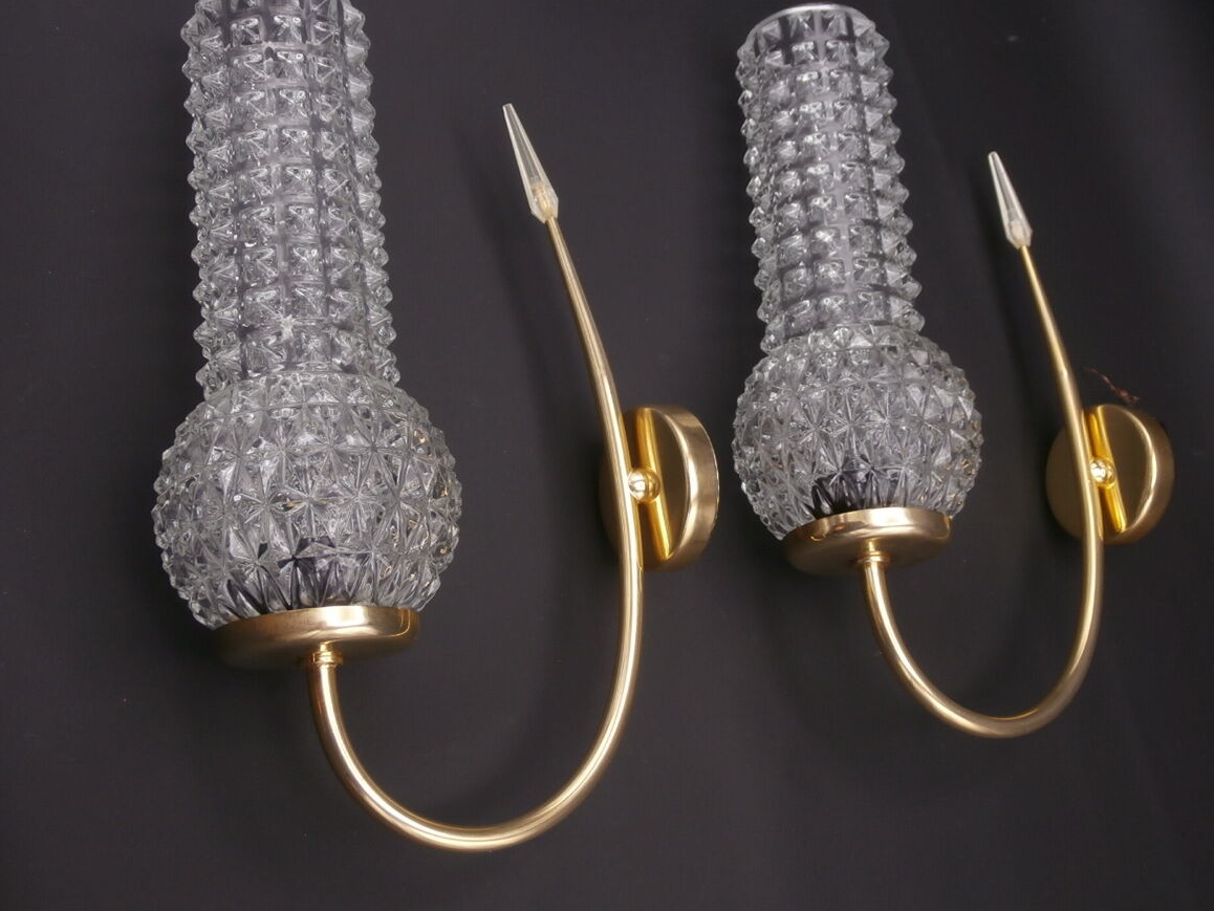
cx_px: 611
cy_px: 413
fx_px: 1473
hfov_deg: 44.8
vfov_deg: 34.3
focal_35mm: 42
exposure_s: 1/80
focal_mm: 6.67
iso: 100
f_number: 3.9
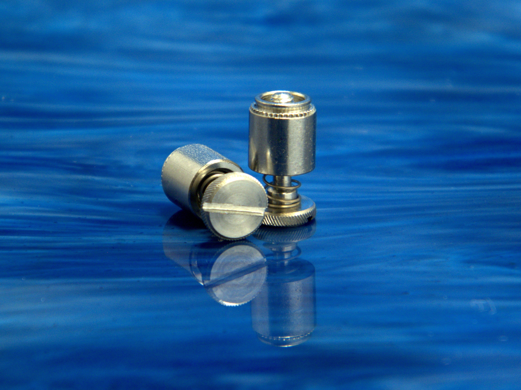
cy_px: 195
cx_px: 260
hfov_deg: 12.5
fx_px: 2376
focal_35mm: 158
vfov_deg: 9.4
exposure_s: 1/2.5
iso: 200
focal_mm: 28.3
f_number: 10
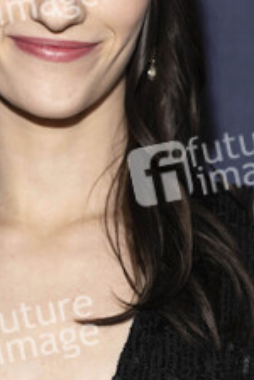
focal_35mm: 187
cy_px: 81
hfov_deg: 7.4
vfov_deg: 10.9
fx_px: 1973
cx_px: 61
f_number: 5
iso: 800
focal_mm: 105
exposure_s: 1/200
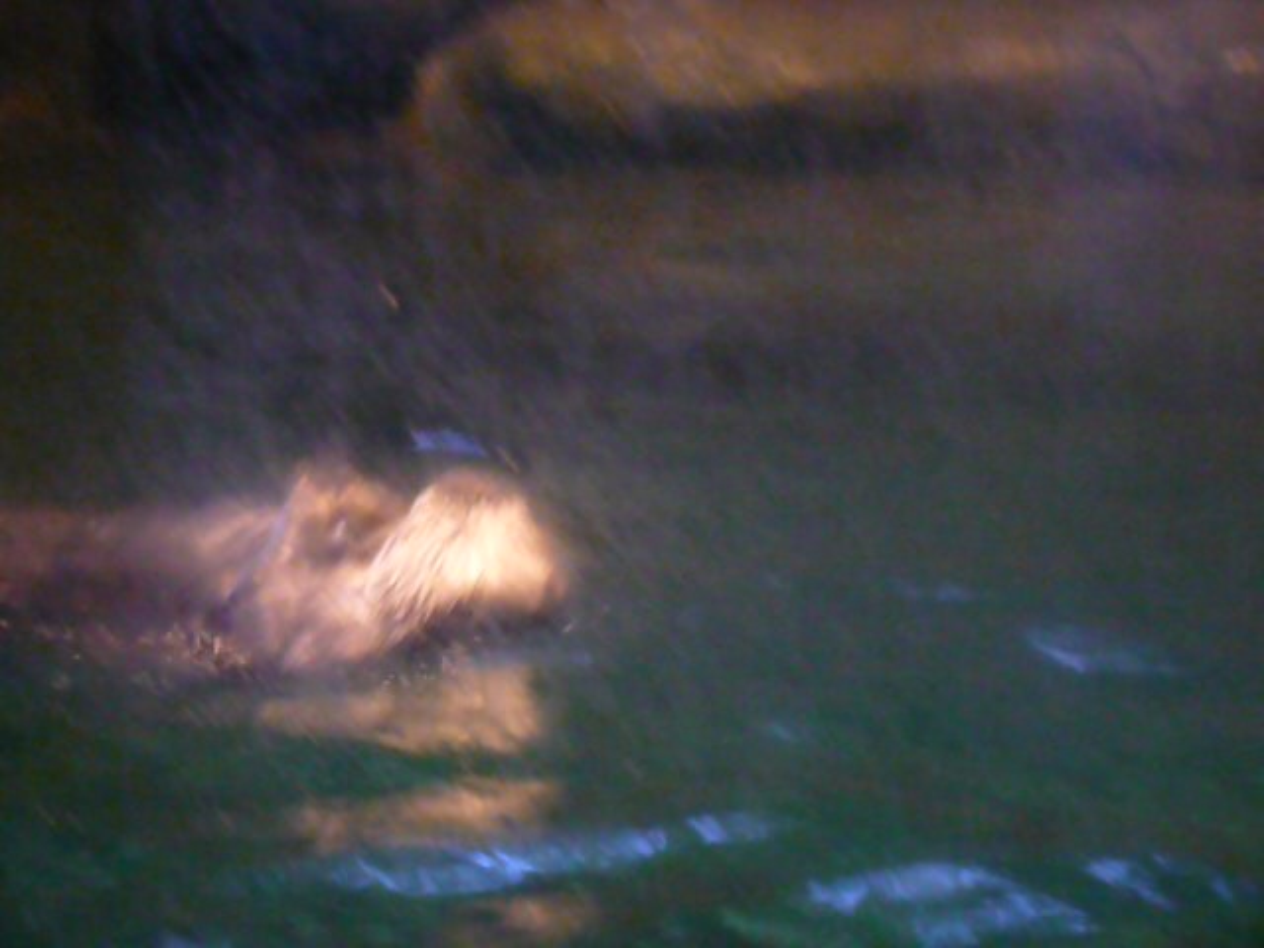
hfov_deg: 18.7
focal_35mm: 105
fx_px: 3834
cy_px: 474
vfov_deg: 14.1
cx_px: 632
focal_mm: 17.4
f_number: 5
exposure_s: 1/30
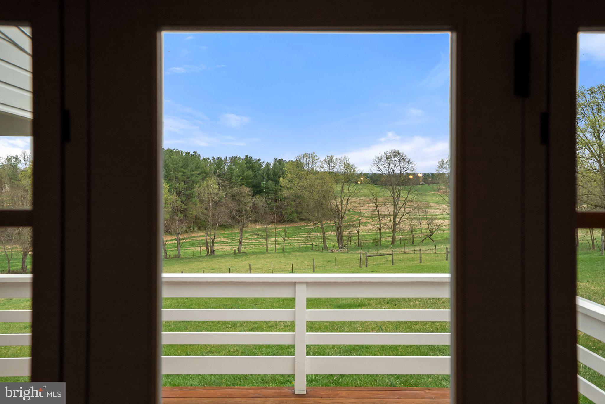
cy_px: 202
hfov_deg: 61.9
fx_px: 504
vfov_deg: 43.6
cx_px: 302
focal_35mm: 30
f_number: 4
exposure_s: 1/5000
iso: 640
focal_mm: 30
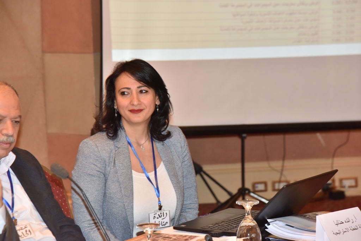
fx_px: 1103
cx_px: 180
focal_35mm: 110
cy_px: 120
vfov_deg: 12.5
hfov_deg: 18.6
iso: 2500
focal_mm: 110
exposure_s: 1/60
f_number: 6.3
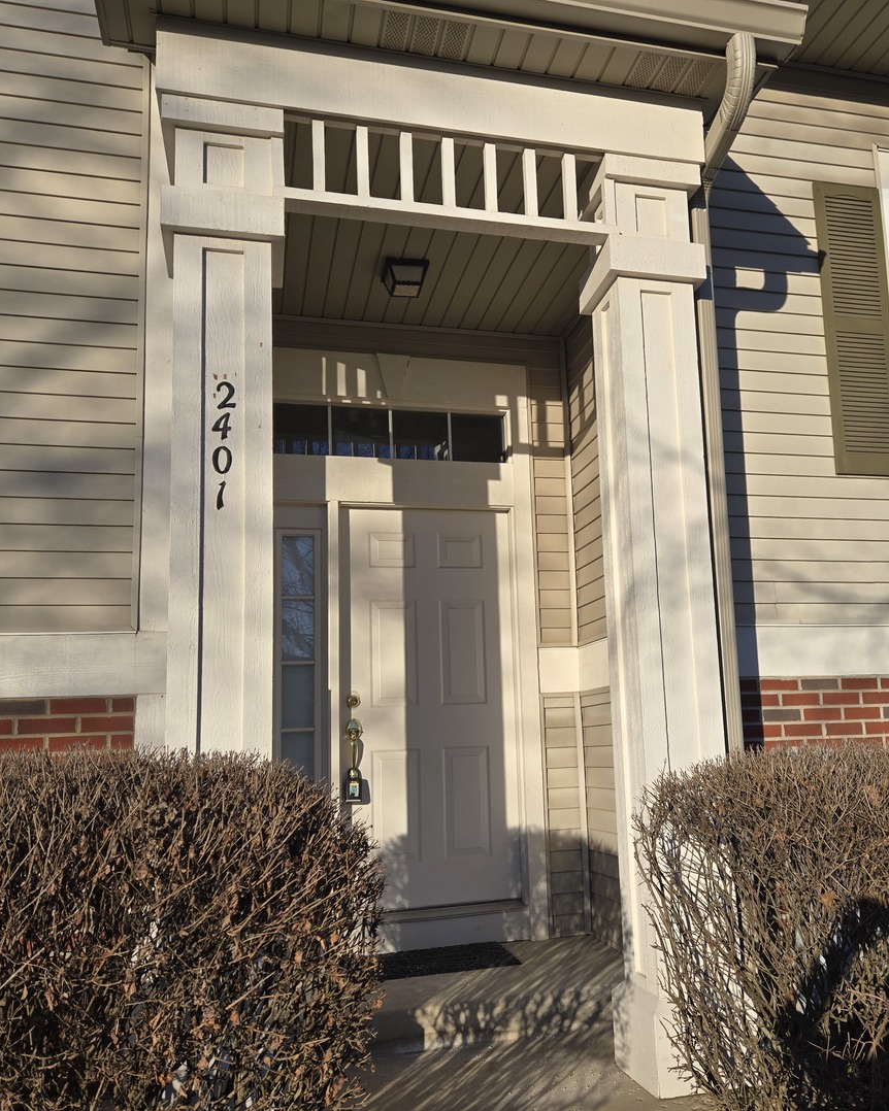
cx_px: 544
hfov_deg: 48.1
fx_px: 987
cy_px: 556
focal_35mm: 30
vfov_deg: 58.8
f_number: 1.8
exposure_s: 1/1994
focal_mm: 5.4
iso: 25
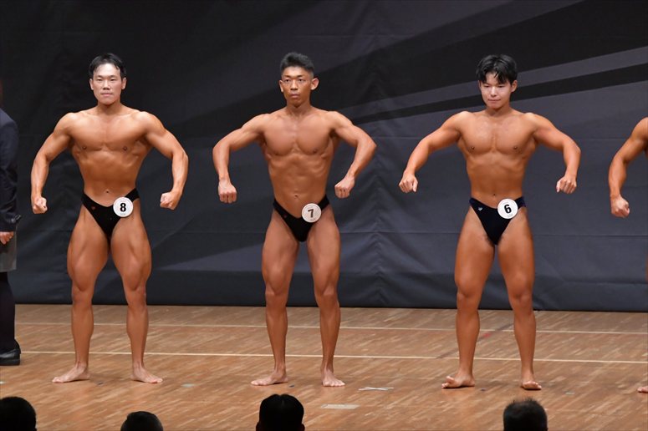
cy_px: 216
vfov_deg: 5.4
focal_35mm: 255
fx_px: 4588
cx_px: 324
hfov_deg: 8.1
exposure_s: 1/400
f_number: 5.6
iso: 6400
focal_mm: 170
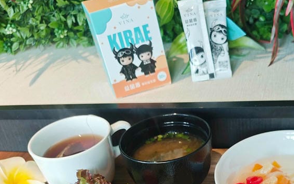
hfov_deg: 38.3
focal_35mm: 52
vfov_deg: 23.7
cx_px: 204
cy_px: 190
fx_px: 417
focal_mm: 8.72
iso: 400
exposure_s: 1/53.1
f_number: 2
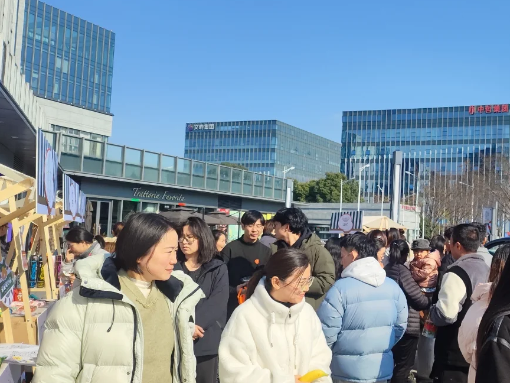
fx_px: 589
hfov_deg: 44.9
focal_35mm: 40
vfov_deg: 35.9
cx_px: 395
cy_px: 212
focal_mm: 5.26
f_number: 1.65
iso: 60
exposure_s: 1/2500
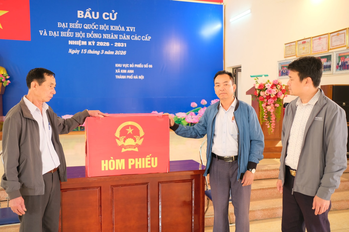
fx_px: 339
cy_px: 116
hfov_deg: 54.4
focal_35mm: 35
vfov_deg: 37.9
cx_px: 174
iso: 640
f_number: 2
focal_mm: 23
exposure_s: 1/60
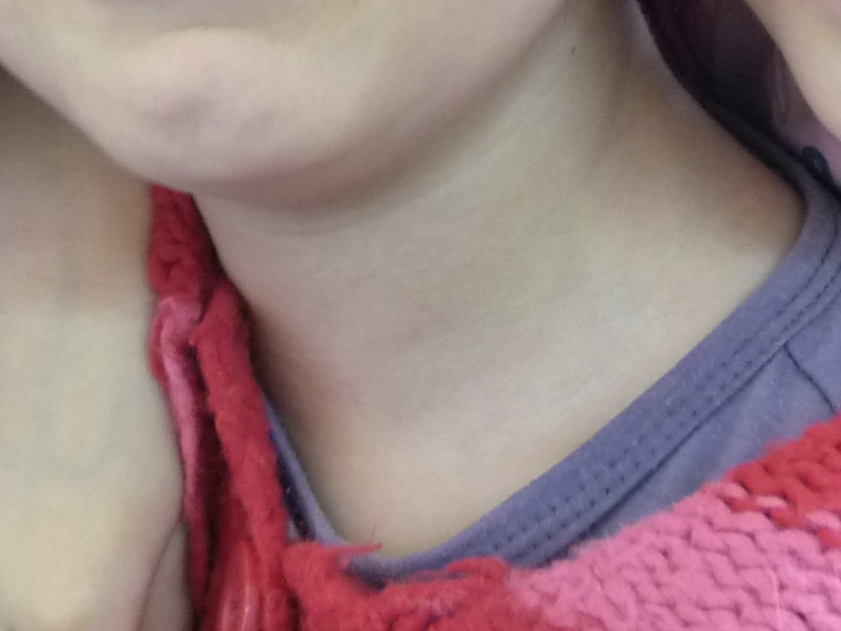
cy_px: -230
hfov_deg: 22.5
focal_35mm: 87
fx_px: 2114
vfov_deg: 16.0
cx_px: 322
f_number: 2.8
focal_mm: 4.8
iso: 400
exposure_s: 1/13
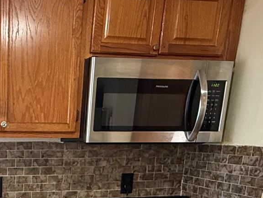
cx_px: -8
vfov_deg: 26.8
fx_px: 380
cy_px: 217
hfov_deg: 34.3
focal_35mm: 50
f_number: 2.2
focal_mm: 2.22
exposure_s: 1/60
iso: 500
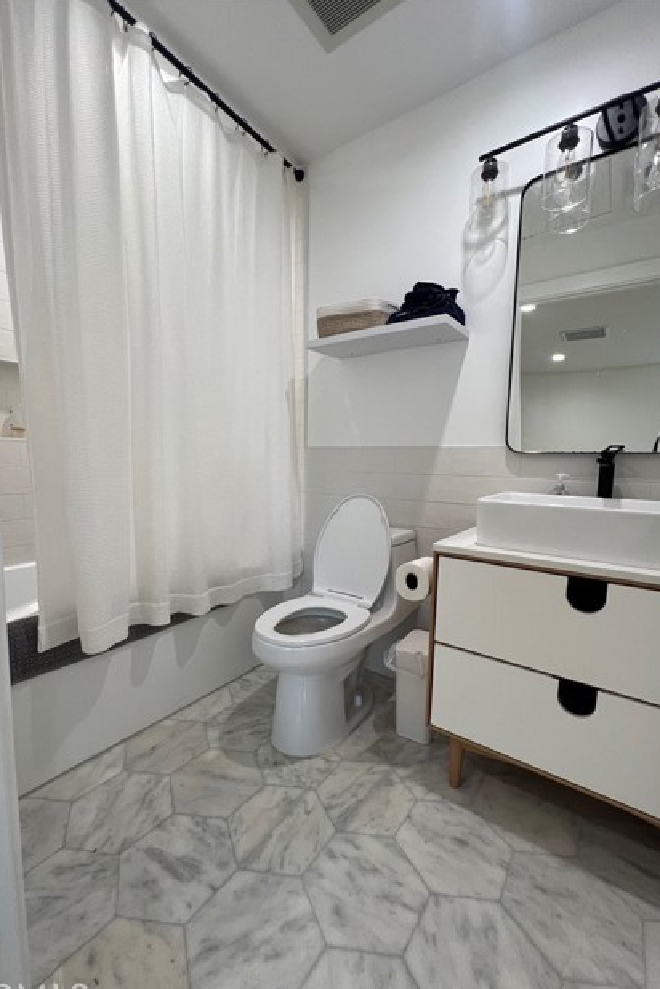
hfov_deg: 81.2
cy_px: 509
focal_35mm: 14
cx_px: 324
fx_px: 385
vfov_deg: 104.2
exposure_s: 1/120
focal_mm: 1.57
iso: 125
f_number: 1.8
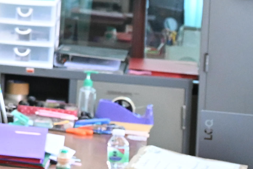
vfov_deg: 6.4
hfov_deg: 8.5
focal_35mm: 212
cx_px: -448
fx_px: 1490
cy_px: -90
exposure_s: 1/125
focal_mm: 34
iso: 4000
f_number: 5.6
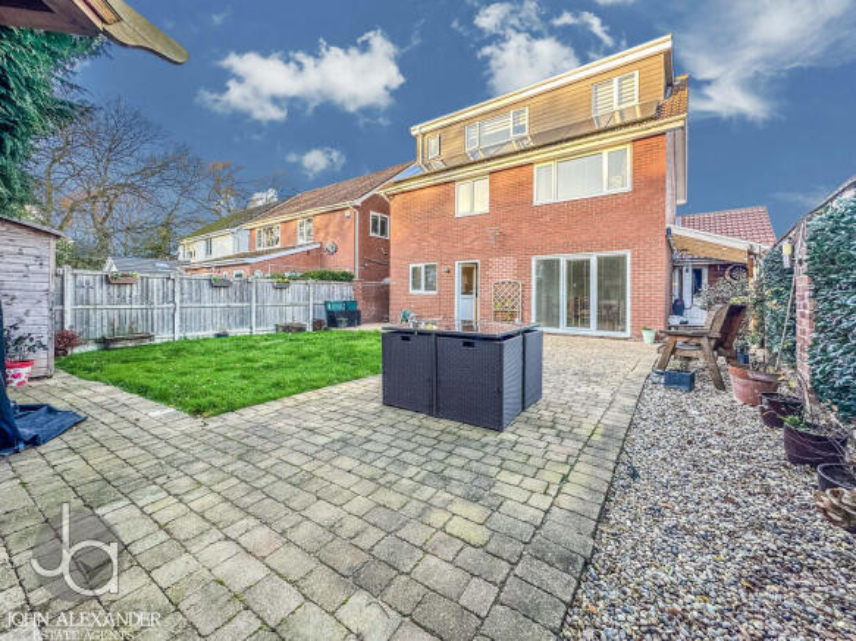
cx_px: 428
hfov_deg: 102.1
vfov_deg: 85.7
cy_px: 320
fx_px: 346
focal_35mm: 14
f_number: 2.2
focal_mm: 2.22
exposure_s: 1/99
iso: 64
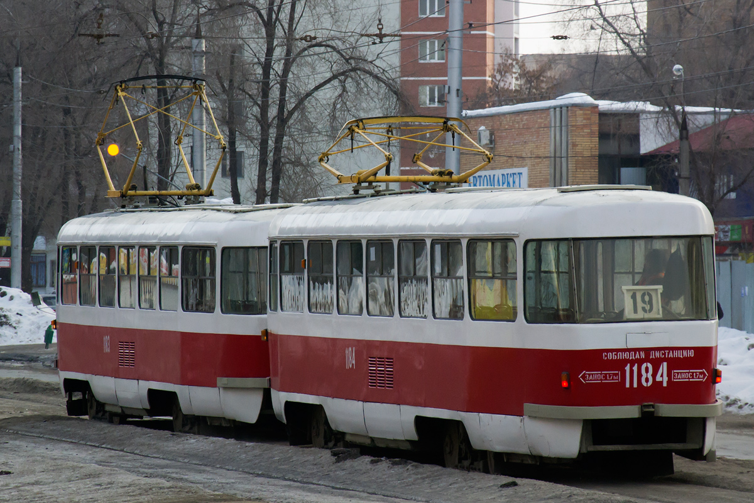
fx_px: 3298
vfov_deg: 8.7
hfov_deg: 13.0
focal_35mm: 158
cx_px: 377
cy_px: 252
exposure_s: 1/800
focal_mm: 105
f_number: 6.3
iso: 800
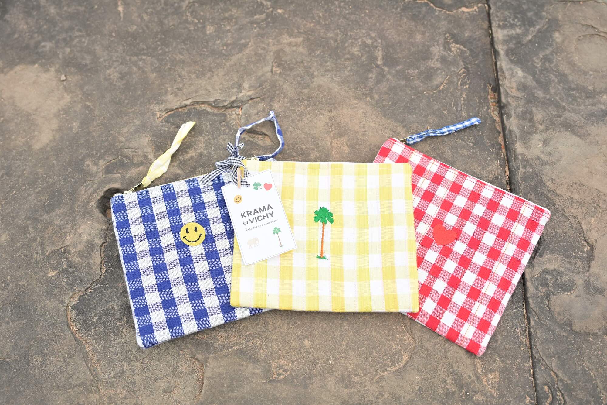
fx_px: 607
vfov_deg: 36.9
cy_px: 202
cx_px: 304
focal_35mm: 36
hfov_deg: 53.1
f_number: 4
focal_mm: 36
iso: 250
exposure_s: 1/400
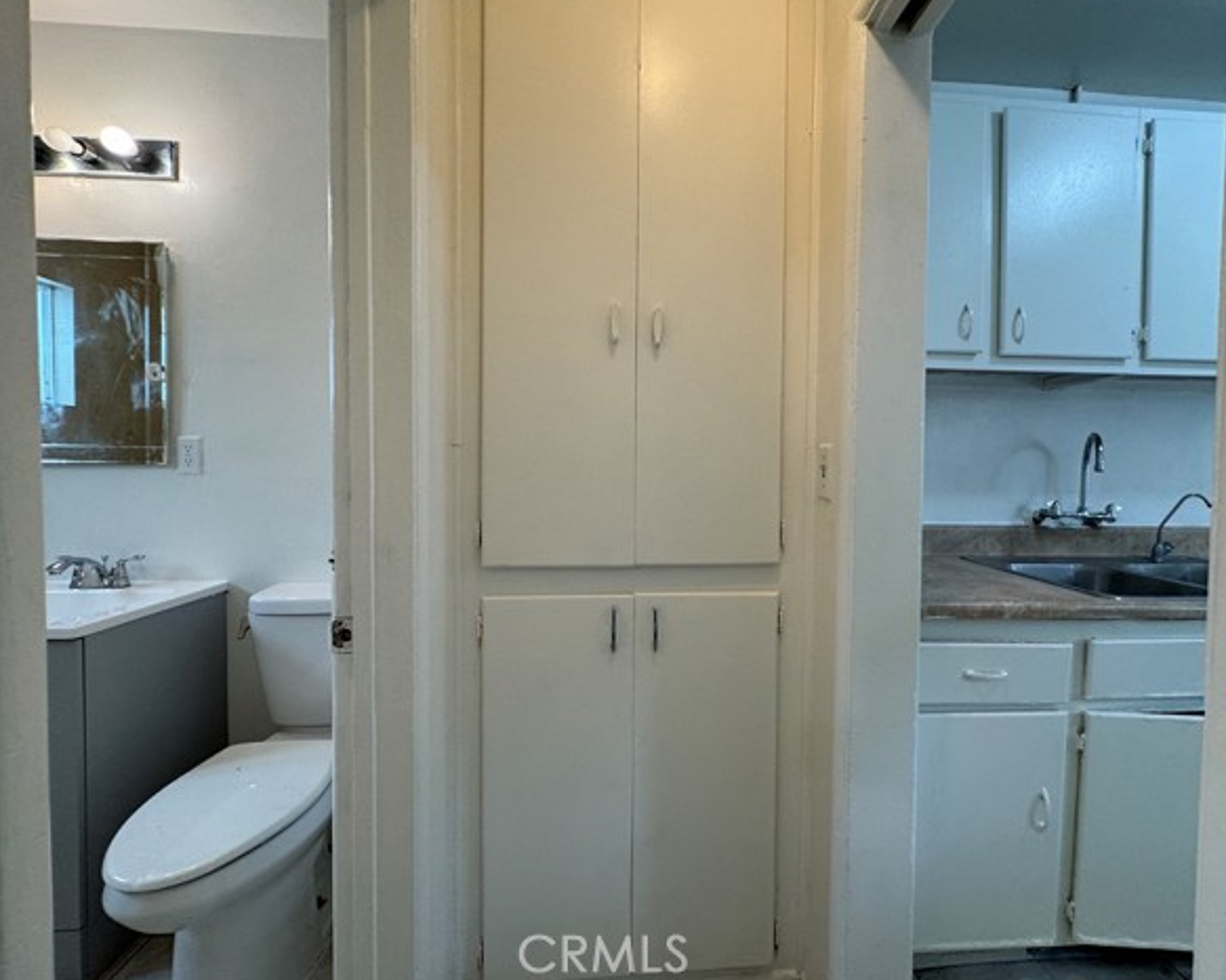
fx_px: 544
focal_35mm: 15
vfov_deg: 84.0
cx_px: 654
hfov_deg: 96.7
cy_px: 479
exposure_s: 1/120
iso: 200
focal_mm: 2.22
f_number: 2.2
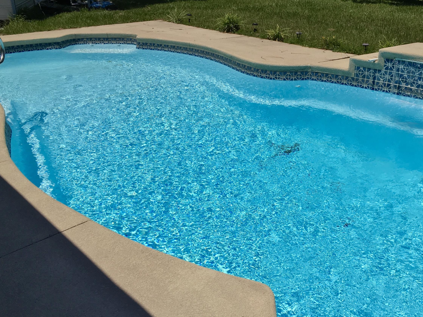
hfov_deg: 47.3
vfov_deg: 36.8
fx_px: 477
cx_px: 272
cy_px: 156
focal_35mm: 39
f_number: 2.2
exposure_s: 1/5917
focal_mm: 4.15
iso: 25
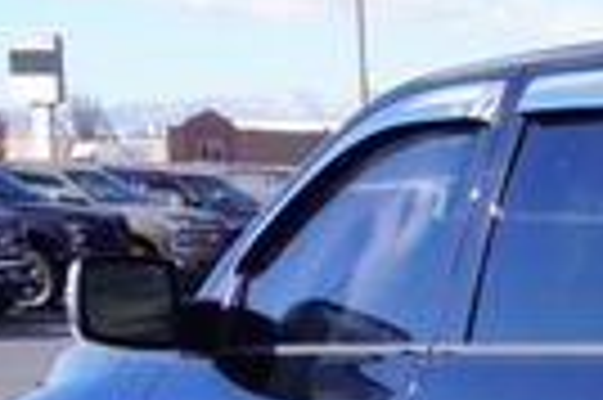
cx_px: 1188
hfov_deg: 11.7
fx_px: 2643
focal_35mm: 158
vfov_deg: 8.3
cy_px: 733
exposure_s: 1/125
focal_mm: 22
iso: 100
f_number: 8
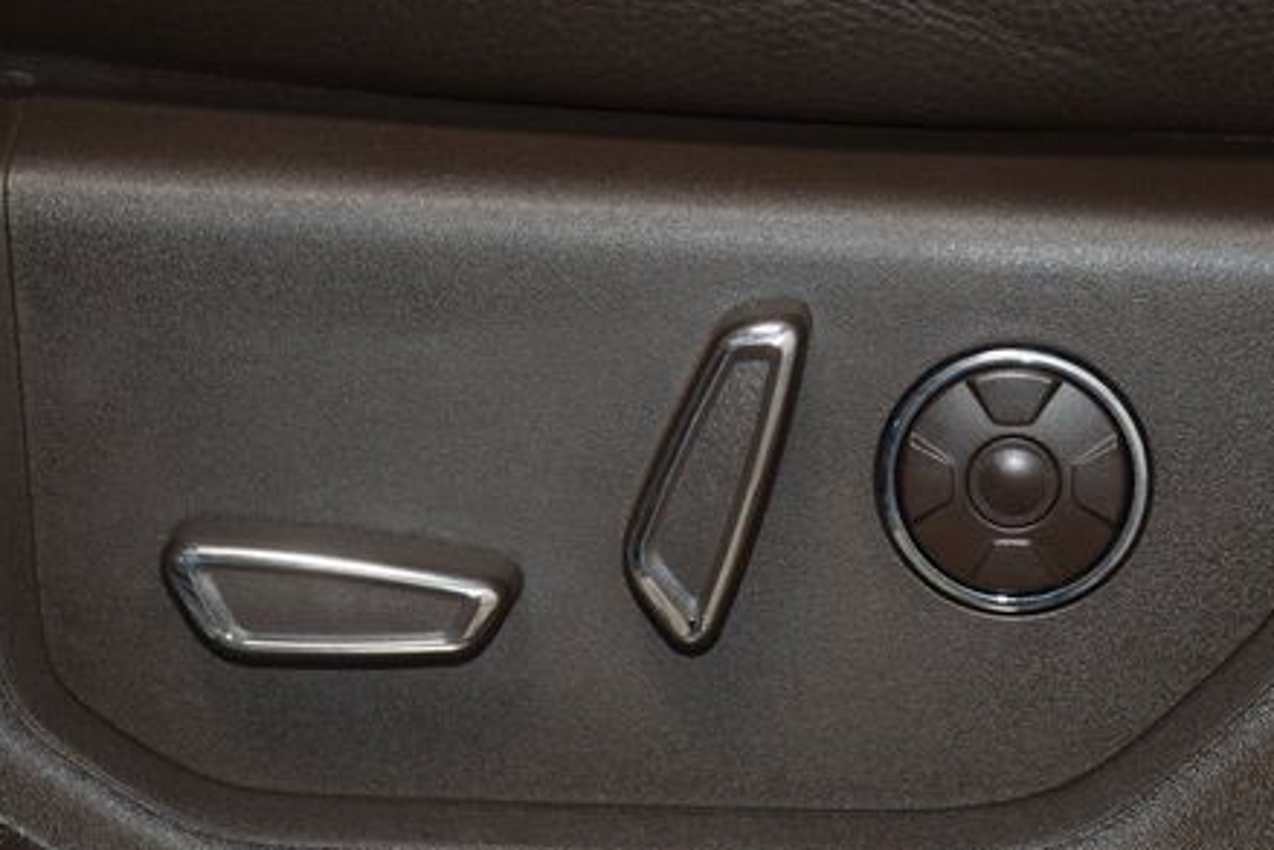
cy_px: 489
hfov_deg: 13.4
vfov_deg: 9.0
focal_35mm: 153
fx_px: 5416
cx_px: 737
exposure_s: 1/100
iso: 2000
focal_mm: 70
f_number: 4.5
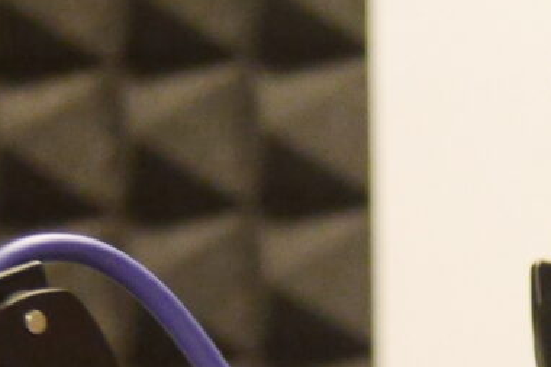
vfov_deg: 1.4
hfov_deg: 2.1
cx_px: 985
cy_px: 821
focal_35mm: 981
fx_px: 15007
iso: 1600
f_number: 4.6
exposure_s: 1/40
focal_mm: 70
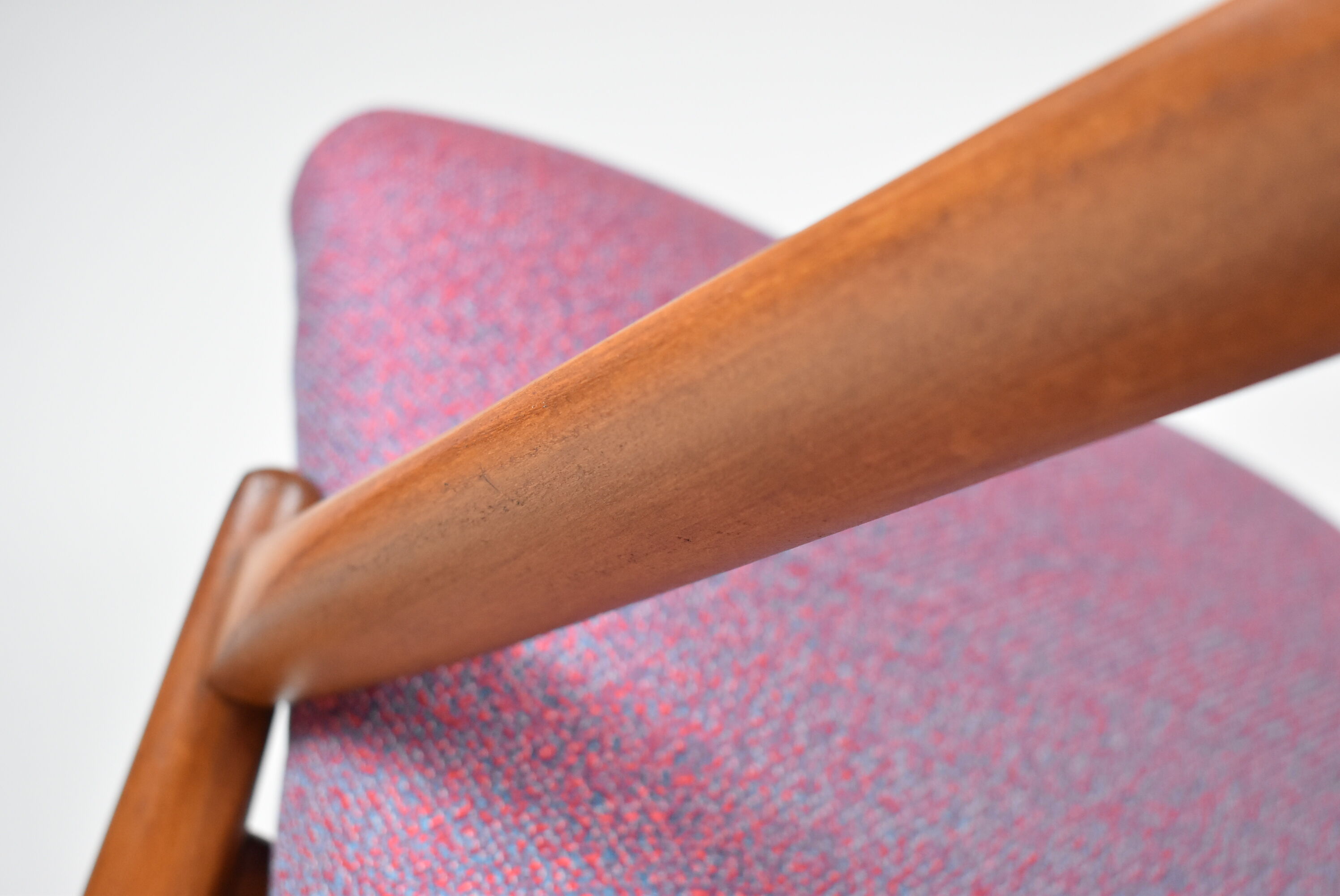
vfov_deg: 23.8
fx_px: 2123
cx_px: 670
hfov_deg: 35.0
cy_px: 448
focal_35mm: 57
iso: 1600
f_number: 4.8
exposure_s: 1/125
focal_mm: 38
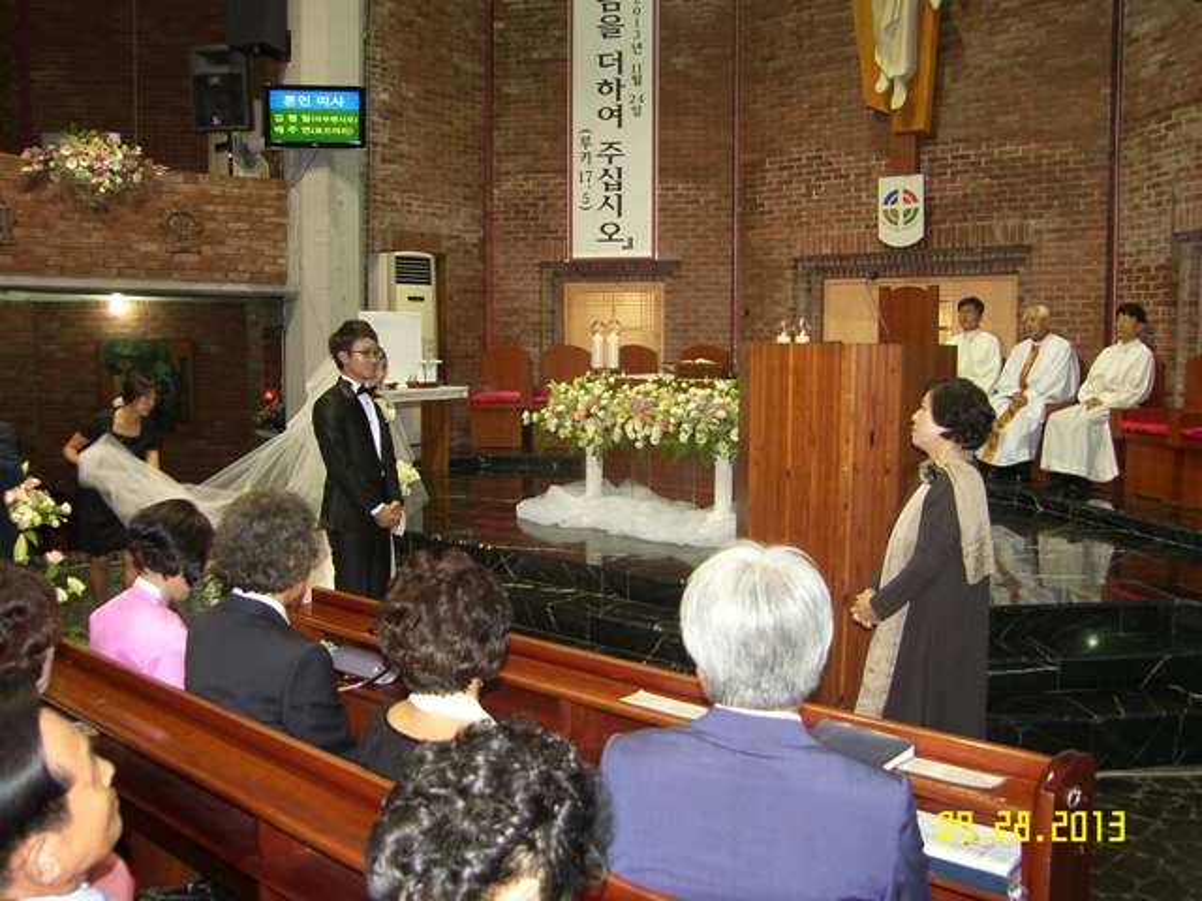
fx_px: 972
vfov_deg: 49.7
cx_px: 601
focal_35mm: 28
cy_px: 450
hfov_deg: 63.4
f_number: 2.2
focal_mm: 7.4
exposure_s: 1/30
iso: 100
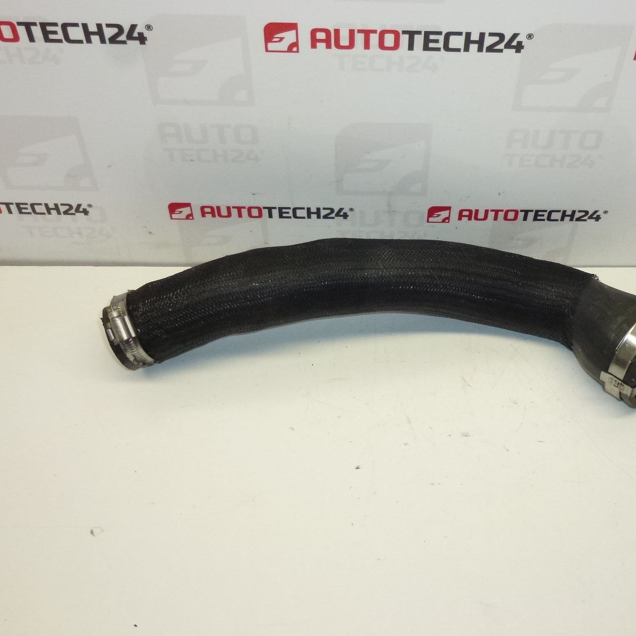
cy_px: 318
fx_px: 811
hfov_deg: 42.5
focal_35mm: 39
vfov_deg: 42.8
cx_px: 400
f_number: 3.6
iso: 400
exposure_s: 1/320
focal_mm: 5.9
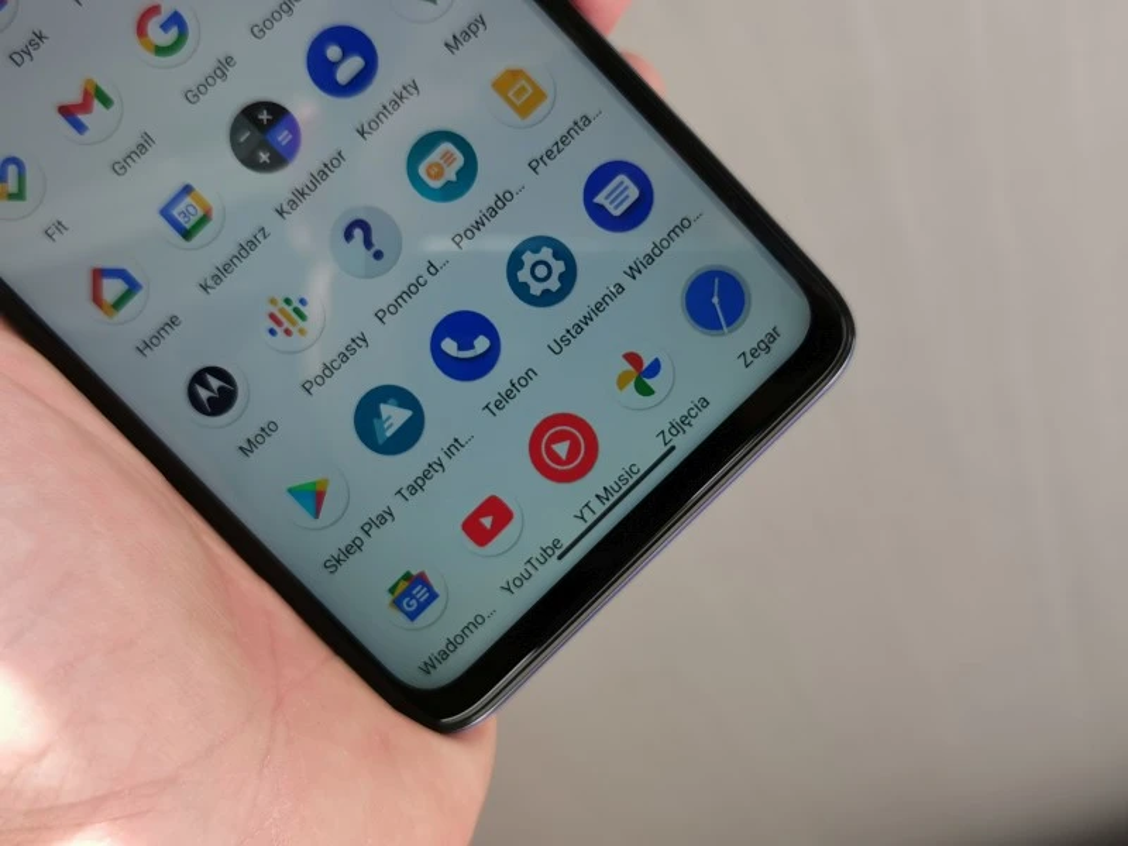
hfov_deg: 45.8
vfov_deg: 35.1
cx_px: 564
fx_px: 1336
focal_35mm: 41
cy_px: 423
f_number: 1.6
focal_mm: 5.56
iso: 50
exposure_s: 1/624
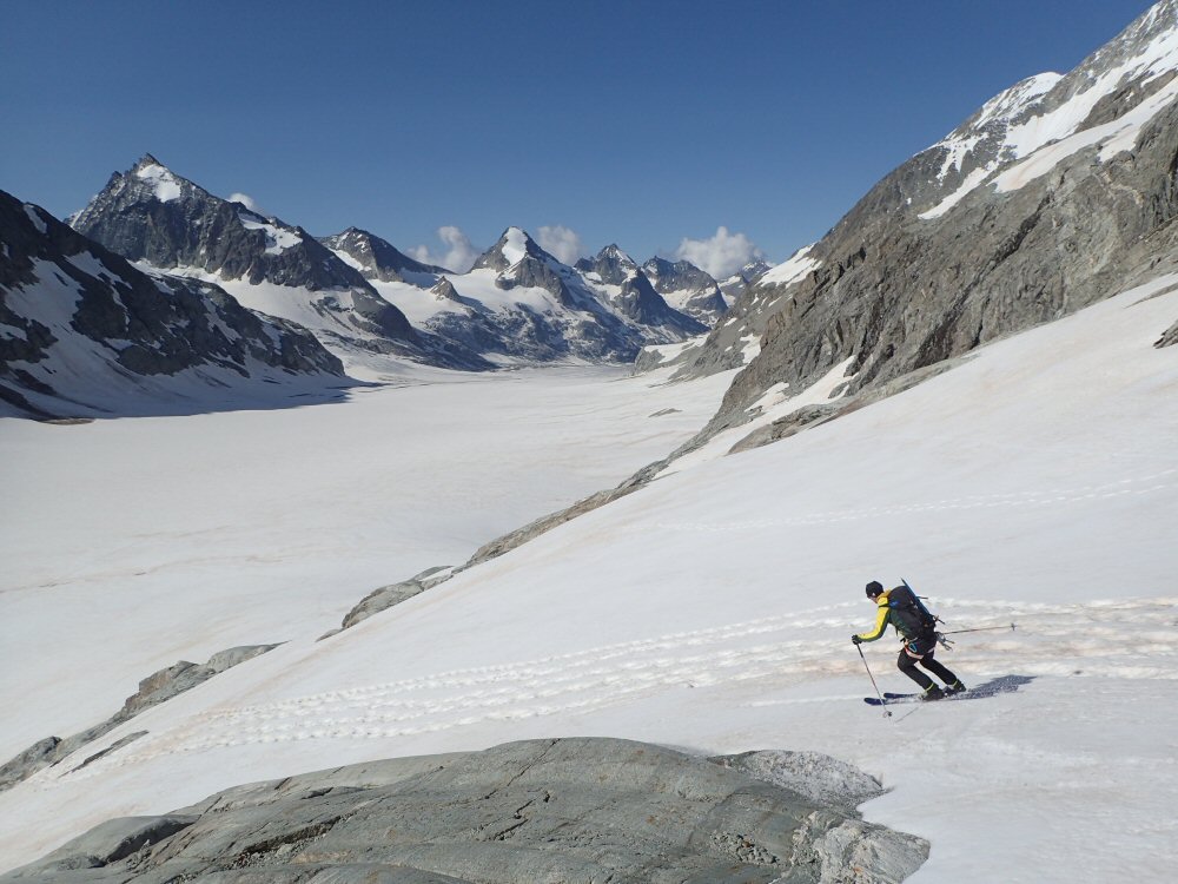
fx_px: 851
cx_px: 589
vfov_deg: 54.9
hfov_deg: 69.4
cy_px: 442
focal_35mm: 25
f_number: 8
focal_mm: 4.5
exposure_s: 1/500
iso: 100
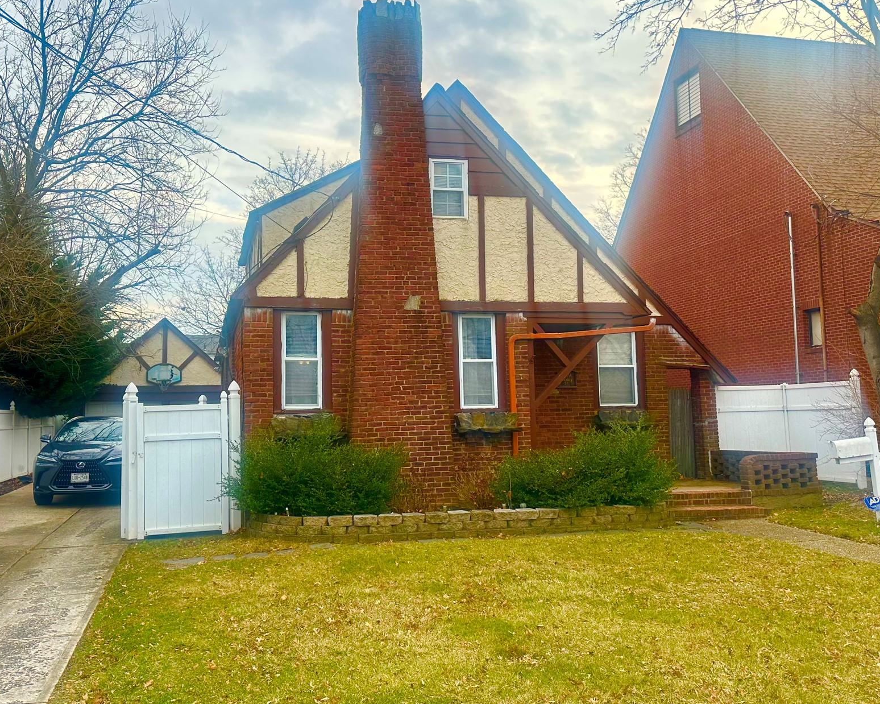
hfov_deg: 56.9
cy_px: 363
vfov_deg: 47.1
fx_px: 807
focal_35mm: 31
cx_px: 368
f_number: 1.78
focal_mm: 6.86
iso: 80
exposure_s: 1/1289
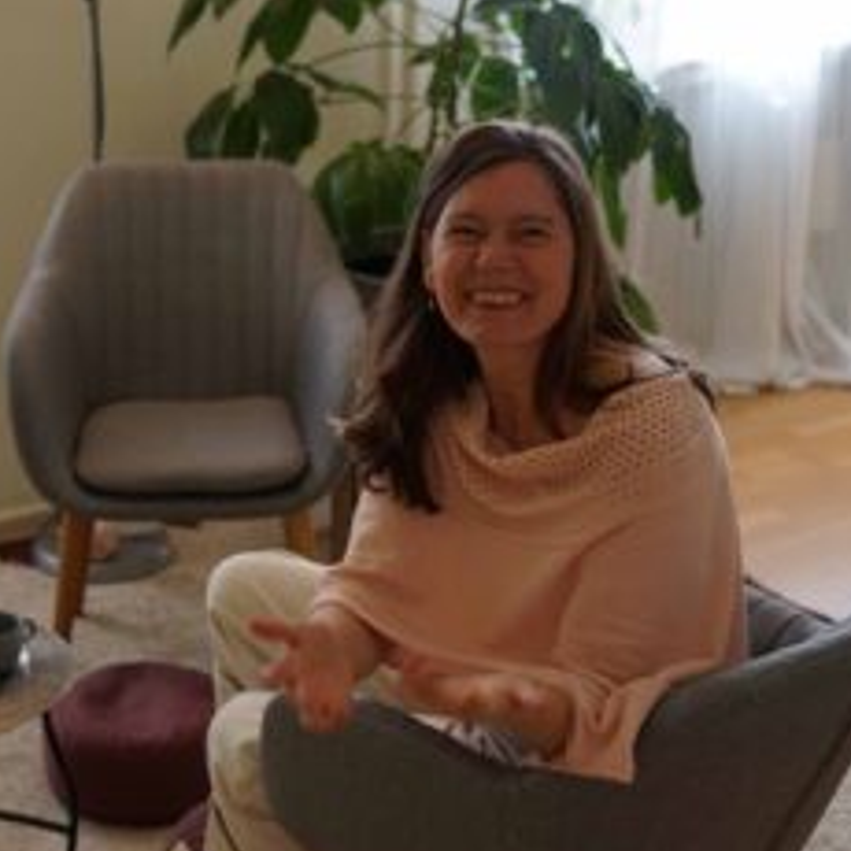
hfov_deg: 21.6
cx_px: 302
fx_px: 2225
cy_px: 388
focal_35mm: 80
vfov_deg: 21.6
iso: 1250
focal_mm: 55
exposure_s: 1/160
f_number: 4
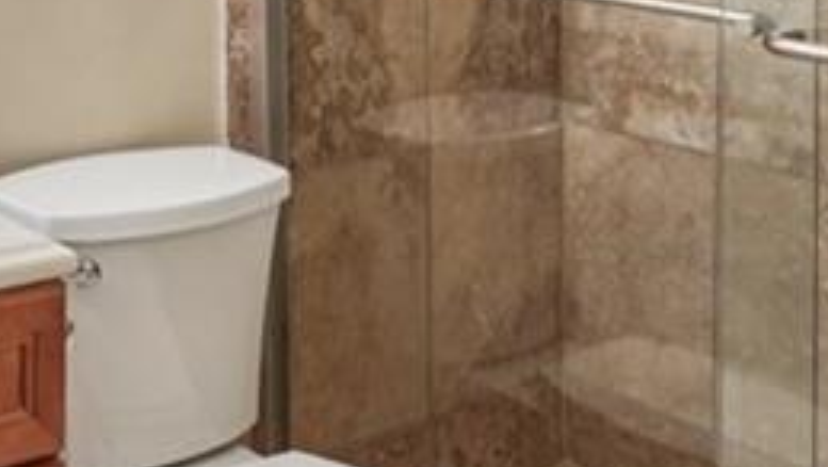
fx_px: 1274
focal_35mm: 58
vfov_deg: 18.8
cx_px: -179
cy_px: -187
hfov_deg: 30.3
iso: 320
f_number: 8
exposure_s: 1/6
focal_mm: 14
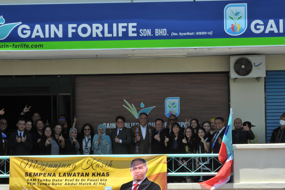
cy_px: 96
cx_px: 119
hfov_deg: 20.2
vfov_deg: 13.5
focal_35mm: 101
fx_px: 799
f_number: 32
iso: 800
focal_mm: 86
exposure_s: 1/100
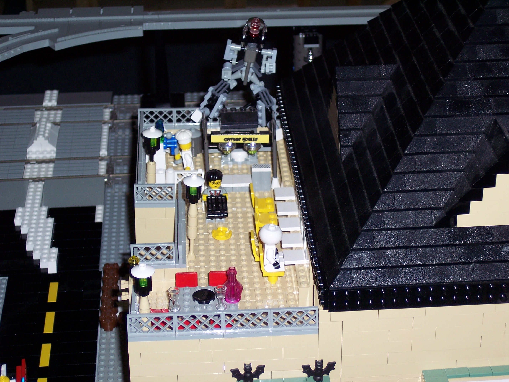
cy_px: 191
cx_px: 254
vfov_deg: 16.2
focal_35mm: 91
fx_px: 1338
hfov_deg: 21.5
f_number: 4.1
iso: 100
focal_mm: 18.7
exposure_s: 1/90
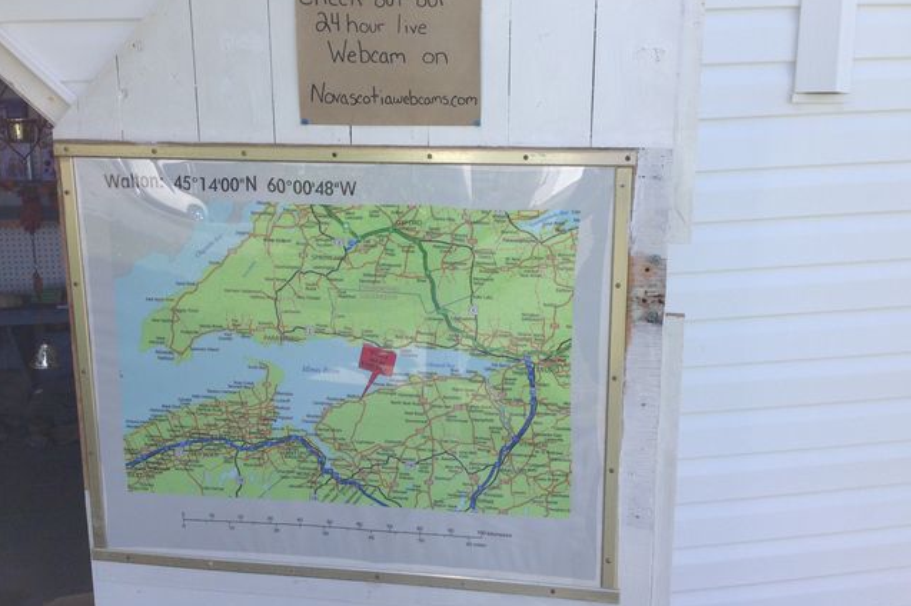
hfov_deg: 54.5
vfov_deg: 37.8
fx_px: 885
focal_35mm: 35
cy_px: 284
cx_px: 461
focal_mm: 4.12
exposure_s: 1/704
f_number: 2.4
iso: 50
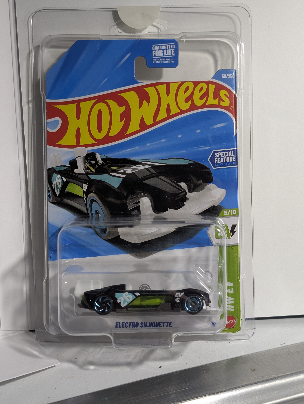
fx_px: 572
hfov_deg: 29.7
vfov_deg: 38.9
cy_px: 202
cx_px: 152
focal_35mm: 49
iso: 166
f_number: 1.68
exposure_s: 1/73.9
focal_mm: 6.9
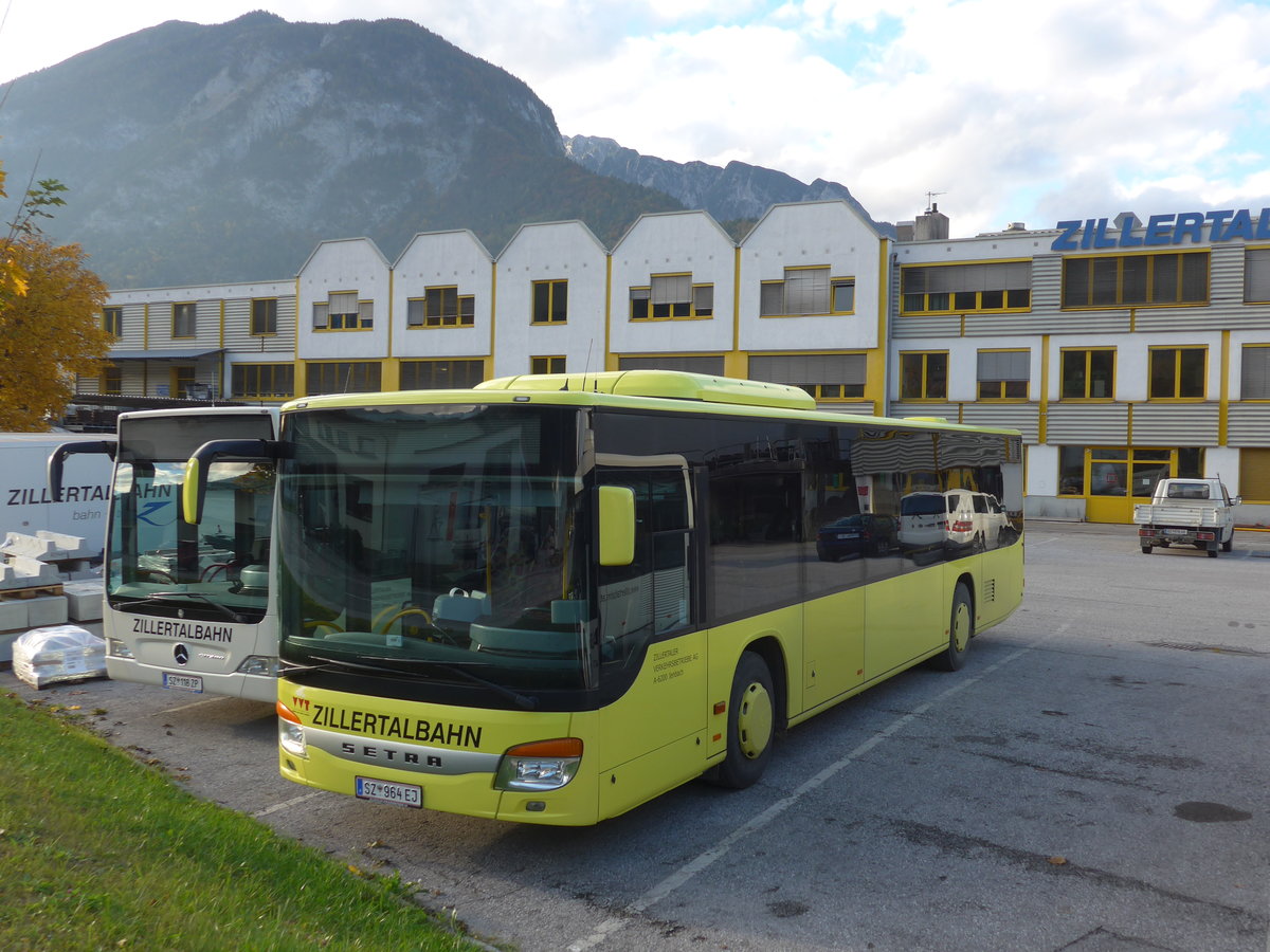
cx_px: 635
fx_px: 1247
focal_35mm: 34
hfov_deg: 54.0
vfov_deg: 41.8
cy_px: 476
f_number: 2.8
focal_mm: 7
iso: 80
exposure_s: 1/250
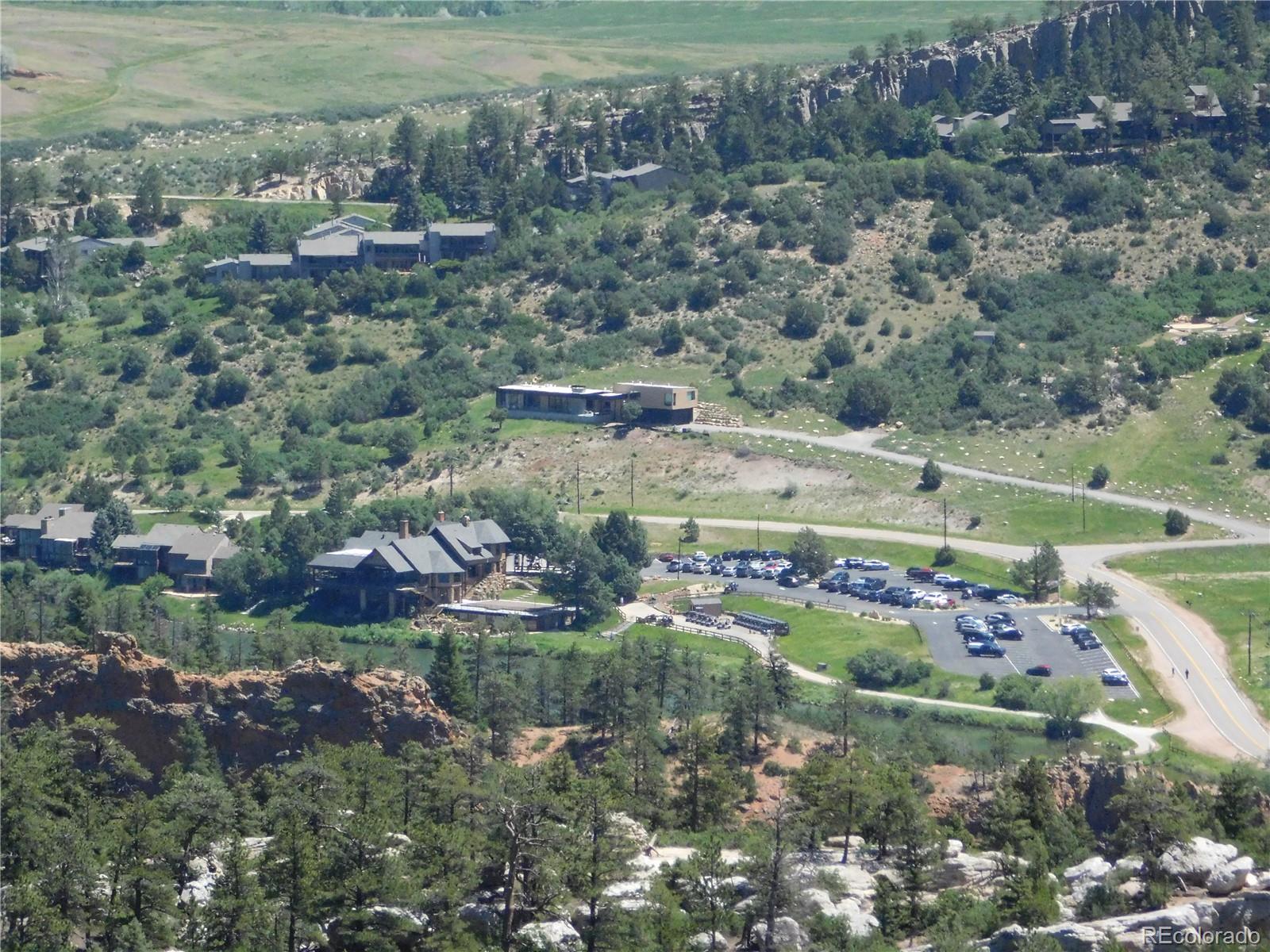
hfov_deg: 6.7
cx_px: 635
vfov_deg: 5.1
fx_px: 10786
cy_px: 476
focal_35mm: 294
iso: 800
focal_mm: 52.2
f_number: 11.4
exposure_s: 1/500
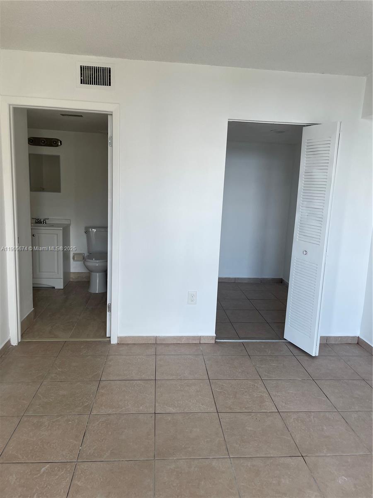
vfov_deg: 67.3
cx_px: 186
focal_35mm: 26
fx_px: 374
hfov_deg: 53.1
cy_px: 249
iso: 40
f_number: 1.6
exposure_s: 1/120
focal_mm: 4.2
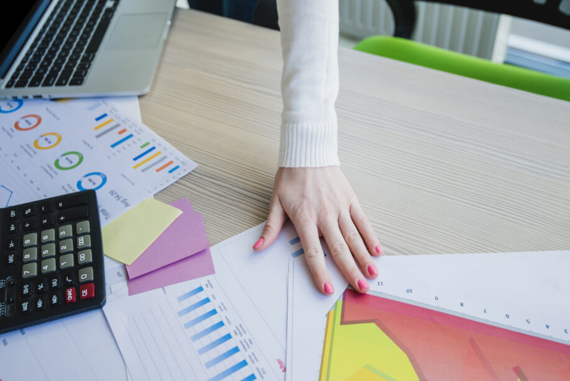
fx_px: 618
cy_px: 171
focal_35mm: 39
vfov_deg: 34.2
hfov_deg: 49.5
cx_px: 303
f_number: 4
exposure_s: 1/60
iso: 250
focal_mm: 35
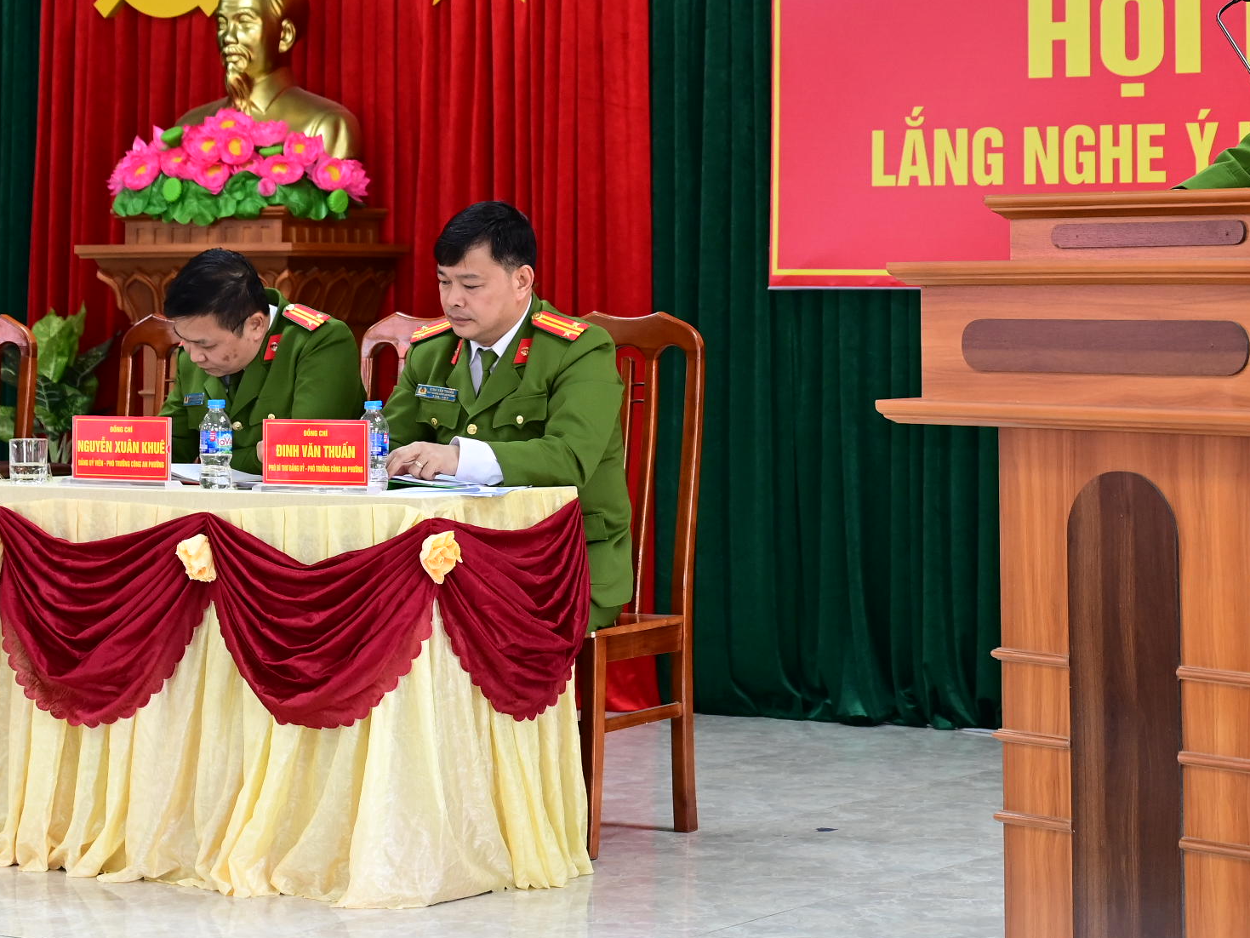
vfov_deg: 15.4
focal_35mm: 95
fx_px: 3431
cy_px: 99
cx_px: 627
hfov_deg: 20.6
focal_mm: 48
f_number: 4
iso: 1250
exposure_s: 1/160
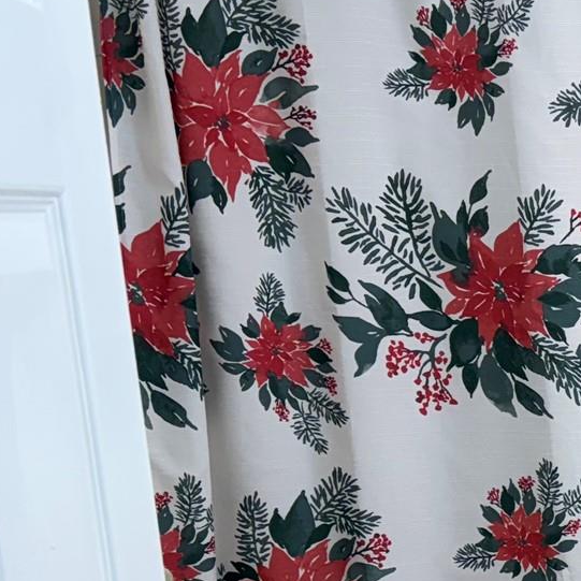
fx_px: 1652
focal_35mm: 87
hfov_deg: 17.2
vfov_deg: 19.3
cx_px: 972
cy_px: 604
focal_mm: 5.96
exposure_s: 1/120
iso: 64
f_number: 1.6
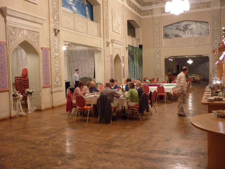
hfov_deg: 55.4
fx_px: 214
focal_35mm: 33
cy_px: 84
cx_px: 112
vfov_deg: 42.9
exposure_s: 1/13
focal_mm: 5.5
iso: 400
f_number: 2.8
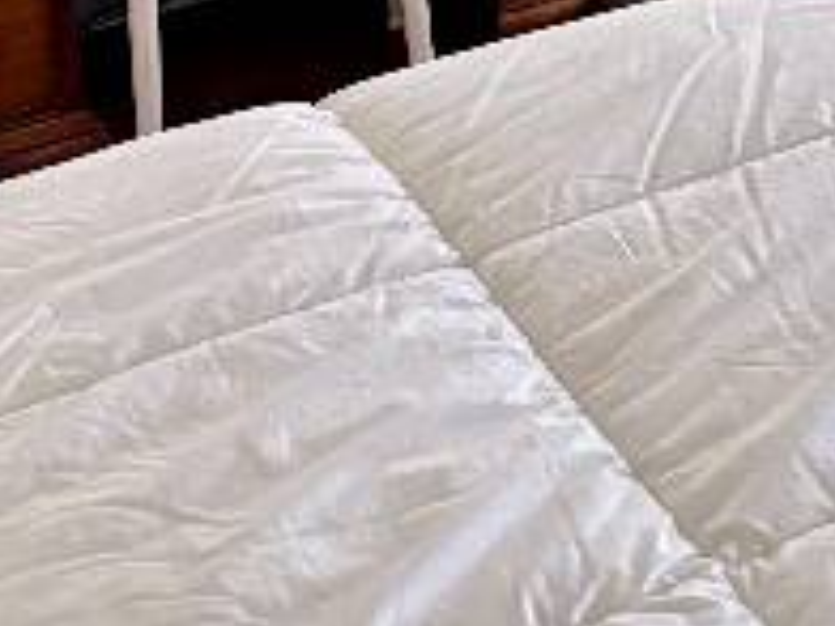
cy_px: -726
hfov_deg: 15.8
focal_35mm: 113
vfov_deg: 11.5
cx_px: 1295
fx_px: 2726
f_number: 1.6
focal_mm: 5.96
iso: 320
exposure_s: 1/60
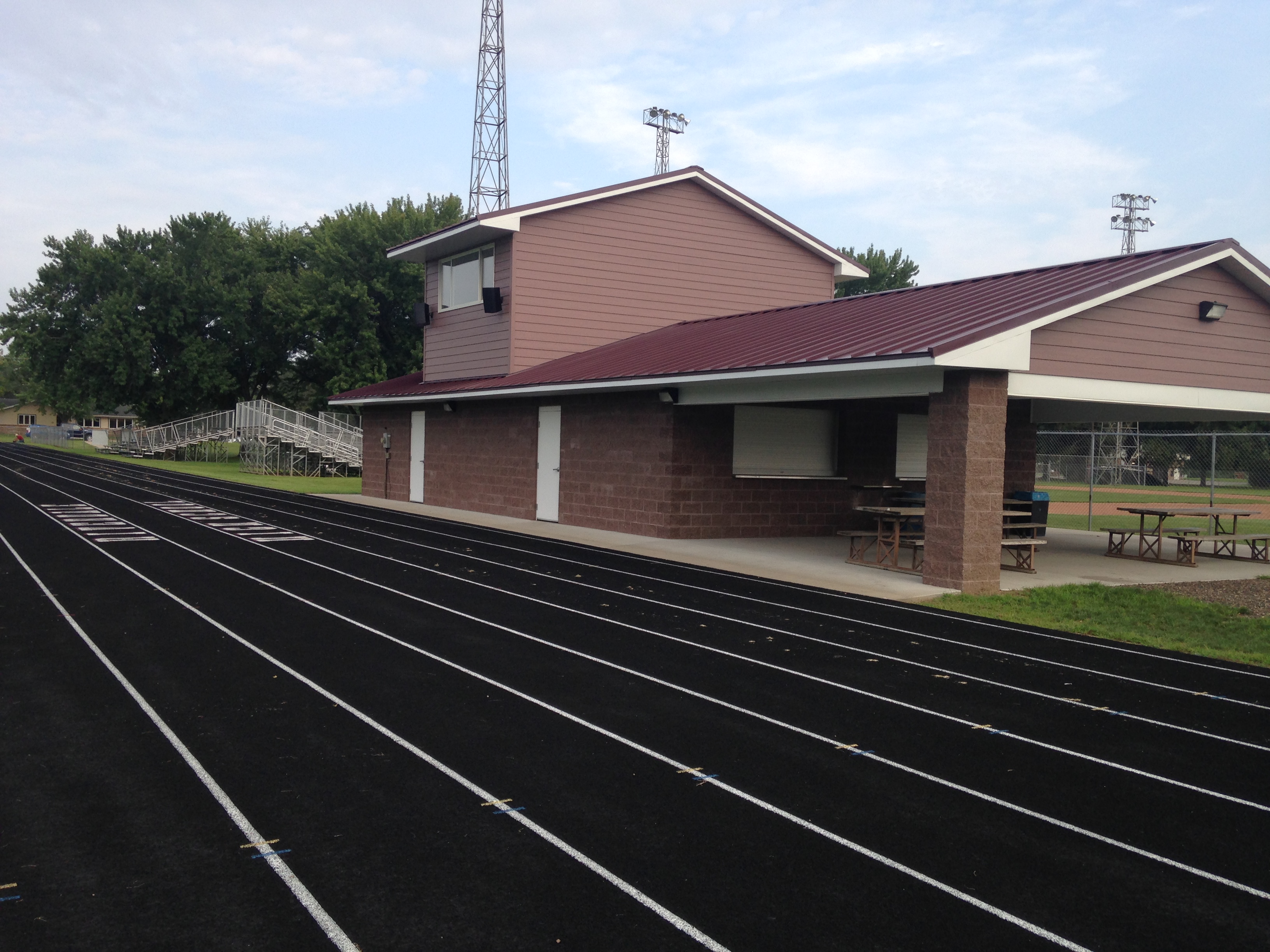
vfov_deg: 42.9
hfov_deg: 55.4
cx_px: 635
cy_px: 476
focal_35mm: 33
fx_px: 1211
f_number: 2.4
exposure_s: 1/471
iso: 50
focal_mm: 4.12
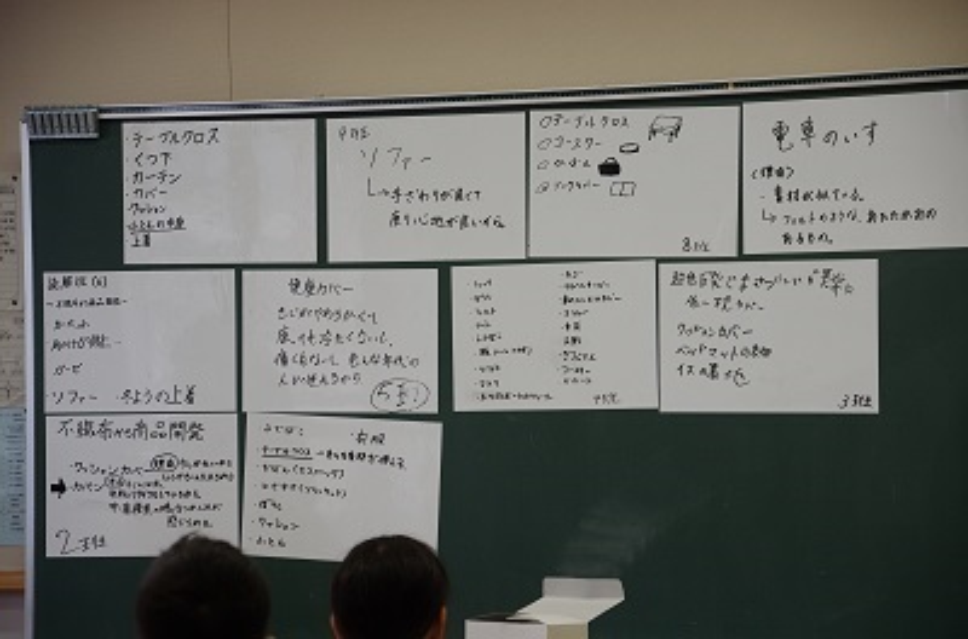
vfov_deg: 8.7
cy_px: 320
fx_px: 4208
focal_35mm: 157
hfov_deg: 13.1
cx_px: 484
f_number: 5.6
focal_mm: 105
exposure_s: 1/160
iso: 1600
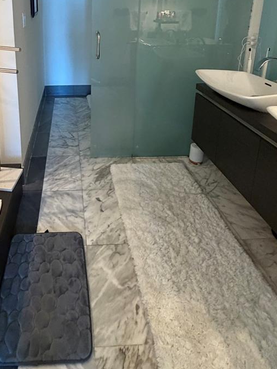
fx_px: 267
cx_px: 79
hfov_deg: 53.1
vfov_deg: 62.7
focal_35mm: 25
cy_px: 68
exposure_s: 1/60
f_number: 2.2
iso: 500
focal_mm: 2.22
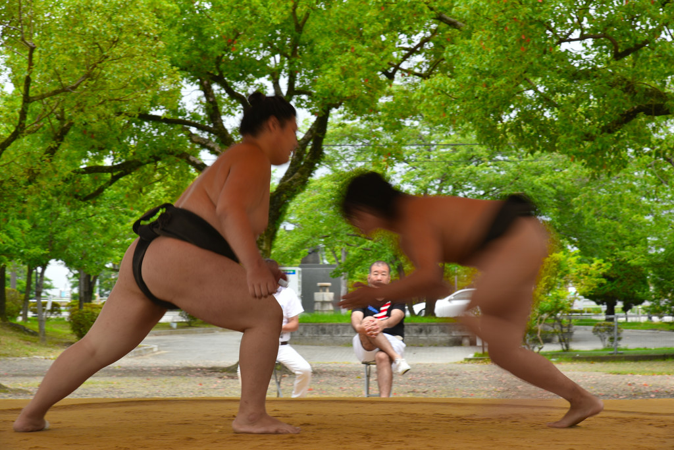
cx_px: 337
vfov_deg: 14.9
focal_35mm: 92
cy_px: 225
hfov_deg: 22.1
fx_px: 1723
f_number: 13
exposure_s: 1/15
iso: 100
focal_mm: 92
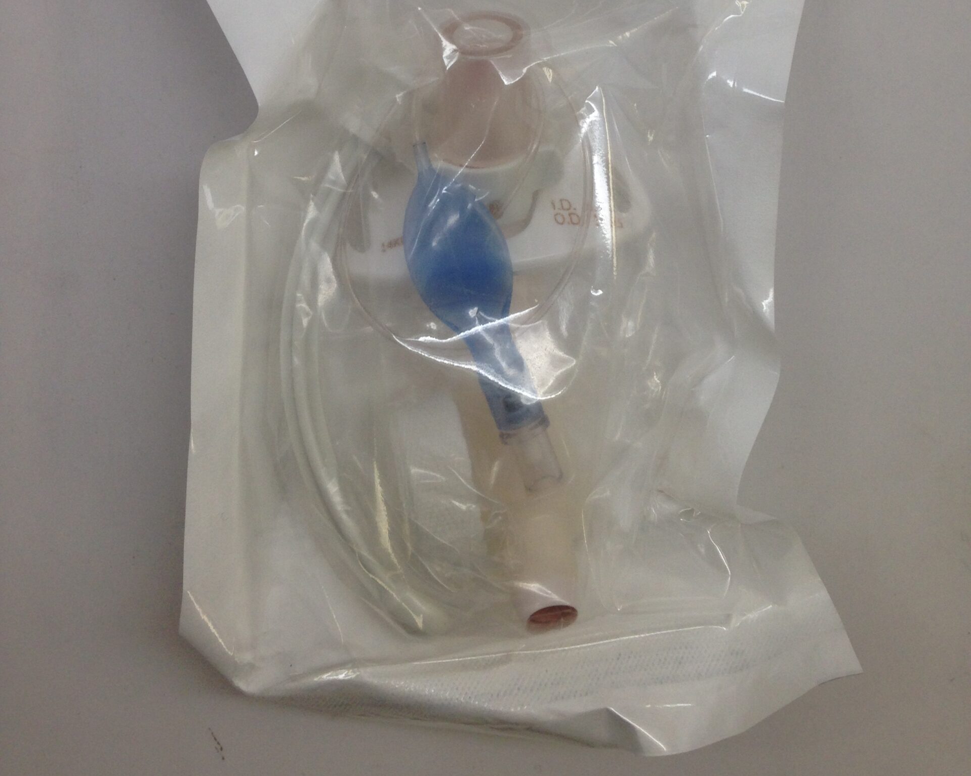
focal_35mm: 43
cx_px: 486
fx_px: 1236
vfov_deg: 33.9
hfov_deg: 42.9
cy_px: 162
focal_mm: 4.12
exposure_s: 1/120
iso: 64
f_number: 2.4
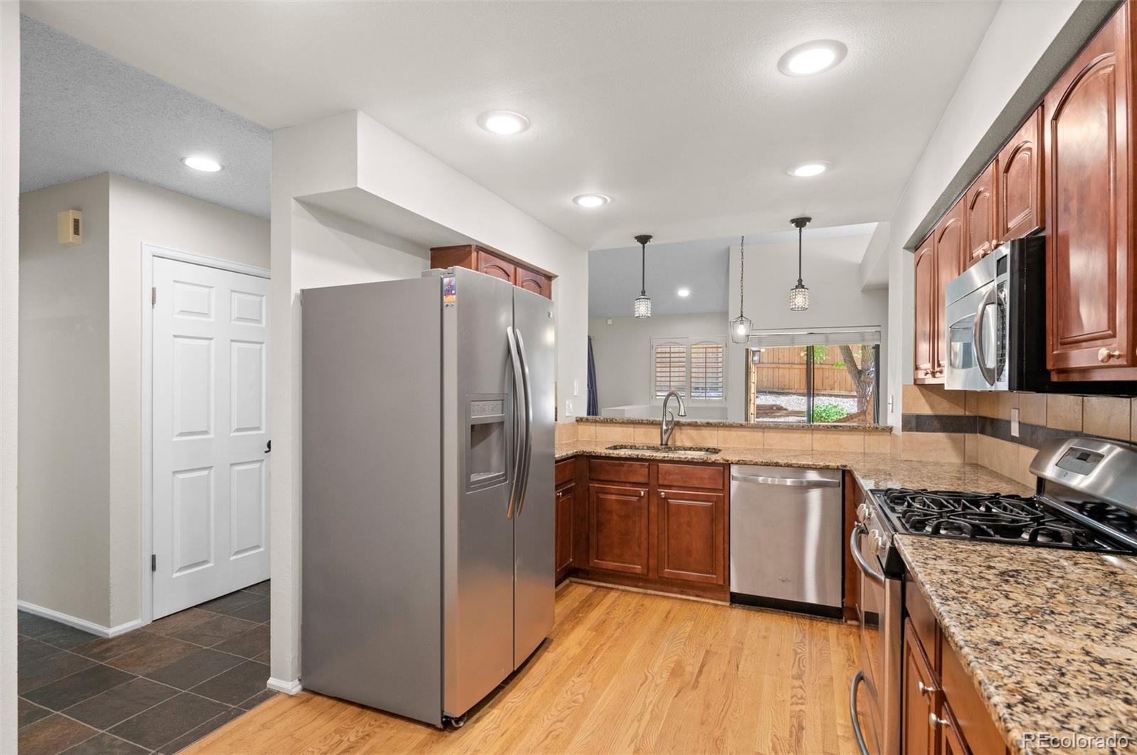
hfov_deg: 93.3
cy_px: 378
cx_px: 568
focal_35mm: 17
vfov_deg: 70.3
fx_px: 536
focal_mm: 17
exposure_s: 1/13
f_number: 7.1
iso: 800
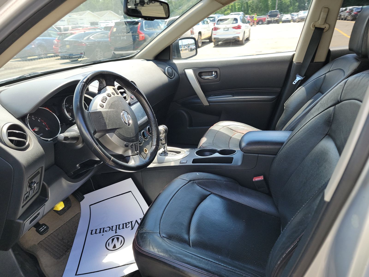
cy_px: 138
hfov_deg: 71.6
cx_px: 184
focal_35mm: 24
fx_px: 256
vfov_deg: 56.8
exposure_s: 1/139
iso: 50
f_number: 1.8
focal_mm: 6.7
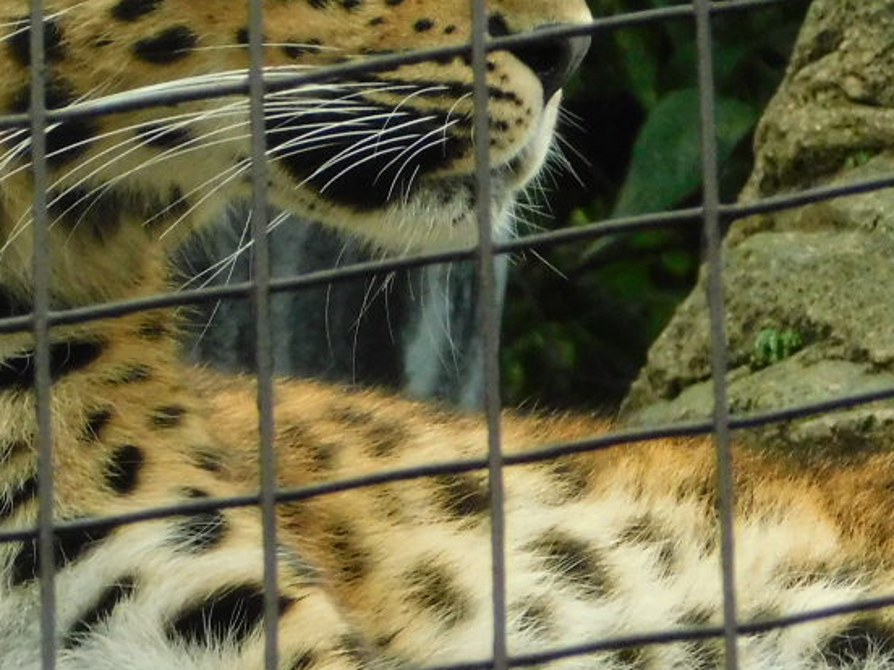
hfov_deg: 4.1
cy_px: 351
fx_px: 12397
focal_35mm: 480
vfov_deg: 3.1
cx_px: 413
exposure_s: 1/160
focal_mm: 32.7
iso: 800
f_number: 5.4
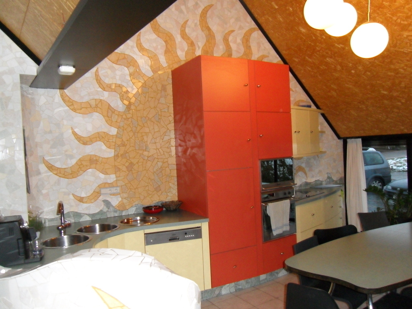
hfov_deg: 63.4
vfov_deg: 49.7
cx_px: 206
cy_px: 154
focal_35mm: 28
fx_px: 333
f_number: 3.4
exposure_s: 1/45
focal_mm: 5
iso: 400
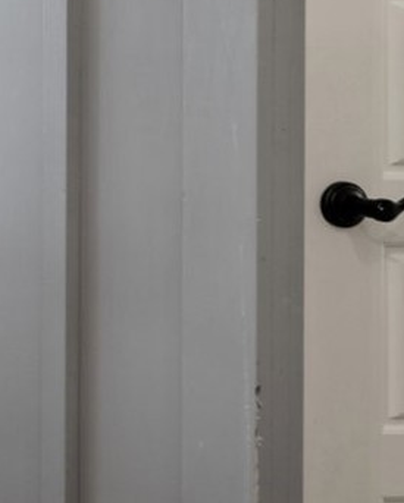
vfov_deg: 20.7
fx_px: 1328
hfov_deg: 9.4
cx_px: -1036
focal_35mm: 89
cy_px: -12
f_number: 8
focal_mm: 16
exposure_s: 1/1.67
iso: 100
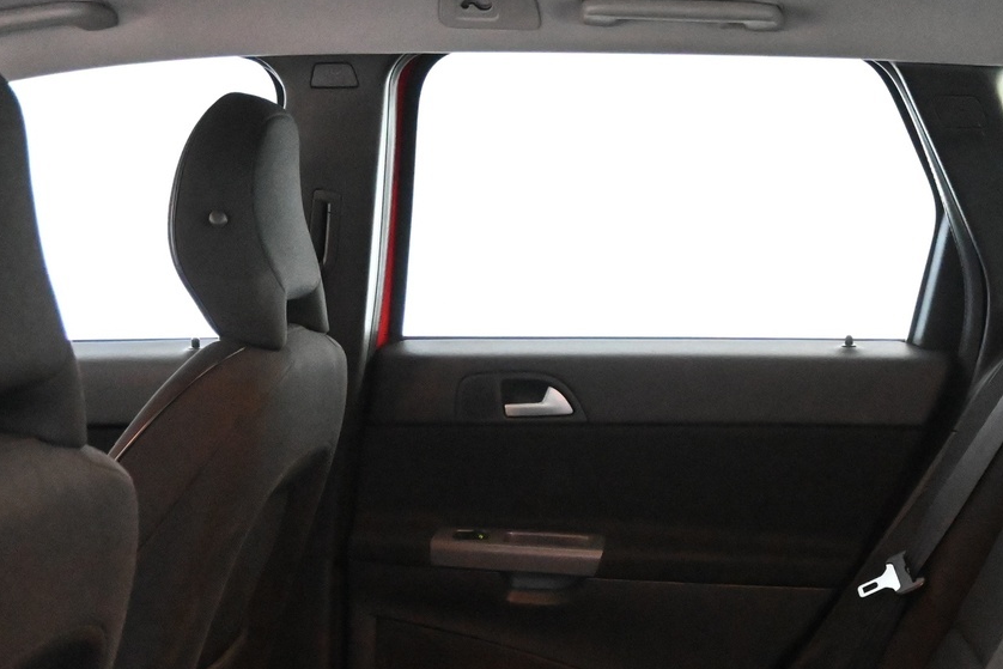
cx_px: 637
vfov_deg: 22.9
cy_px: 577
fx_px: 1616
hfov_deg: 34.3
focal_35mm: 58
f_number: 3.8
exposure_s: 1/60
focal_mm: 20
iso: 11400
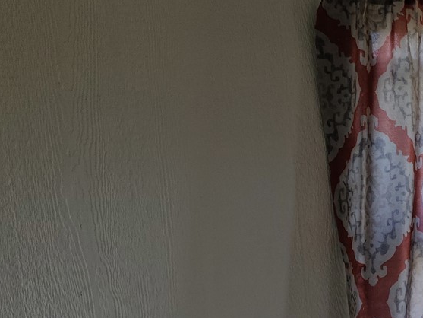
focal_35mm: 103
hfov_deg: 16.6
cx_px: 708
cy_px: 266
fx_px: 1259
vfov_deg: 14.3
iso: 25
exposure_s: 1/60
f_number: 2
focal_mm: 5.9
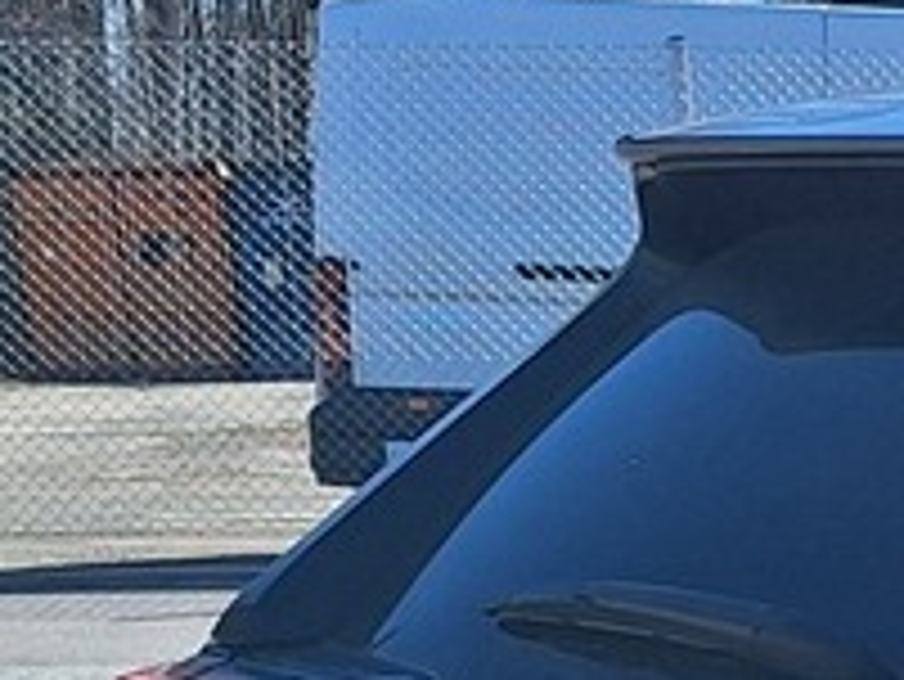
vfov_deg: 8.5
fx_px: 4312
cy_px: 1401
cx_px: 1839
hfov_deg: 10.9
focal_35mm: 165
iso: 40
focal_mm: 5.54
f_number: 1.8
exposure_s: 1/2639
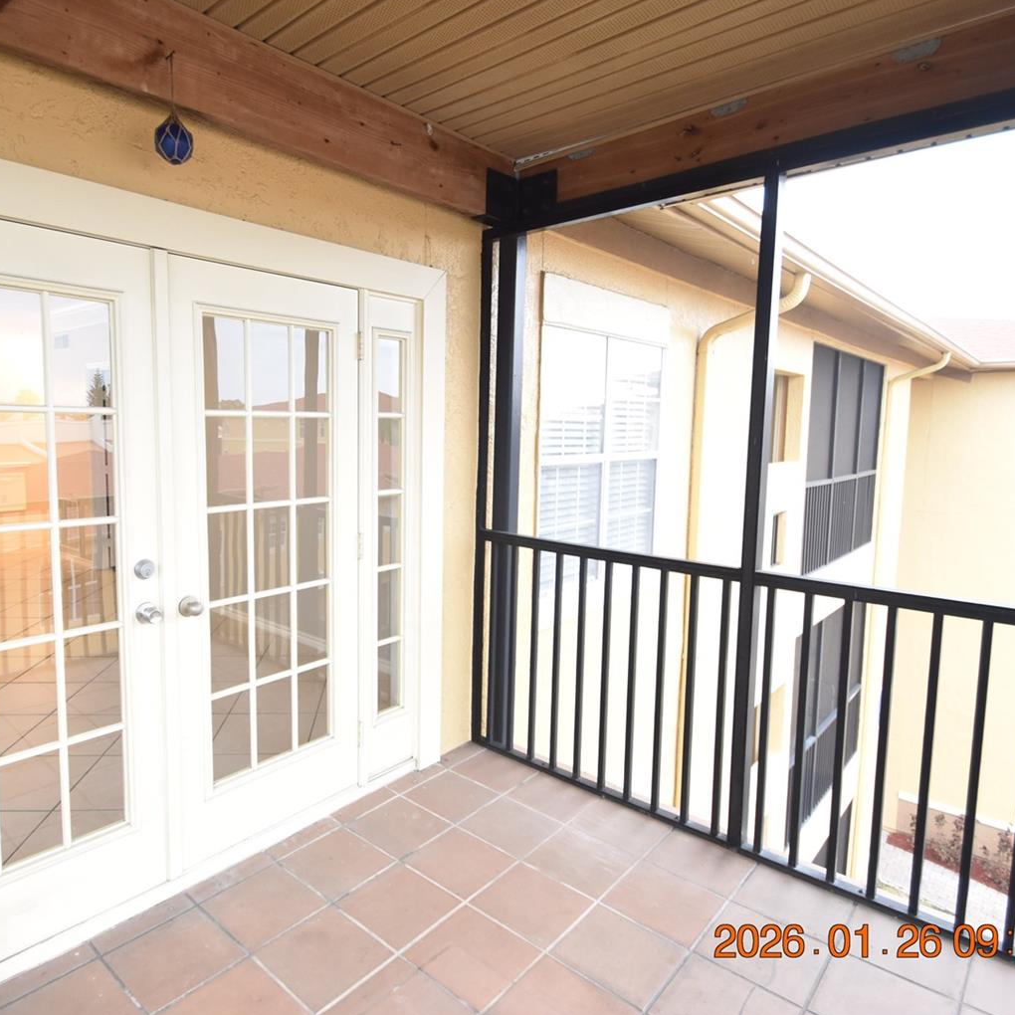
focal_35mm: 20
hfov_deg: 74.2
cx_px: 421
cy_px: 491
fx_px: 663
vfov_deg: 74.8
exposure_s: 1/45
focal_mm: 10
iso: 800
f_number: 3.5
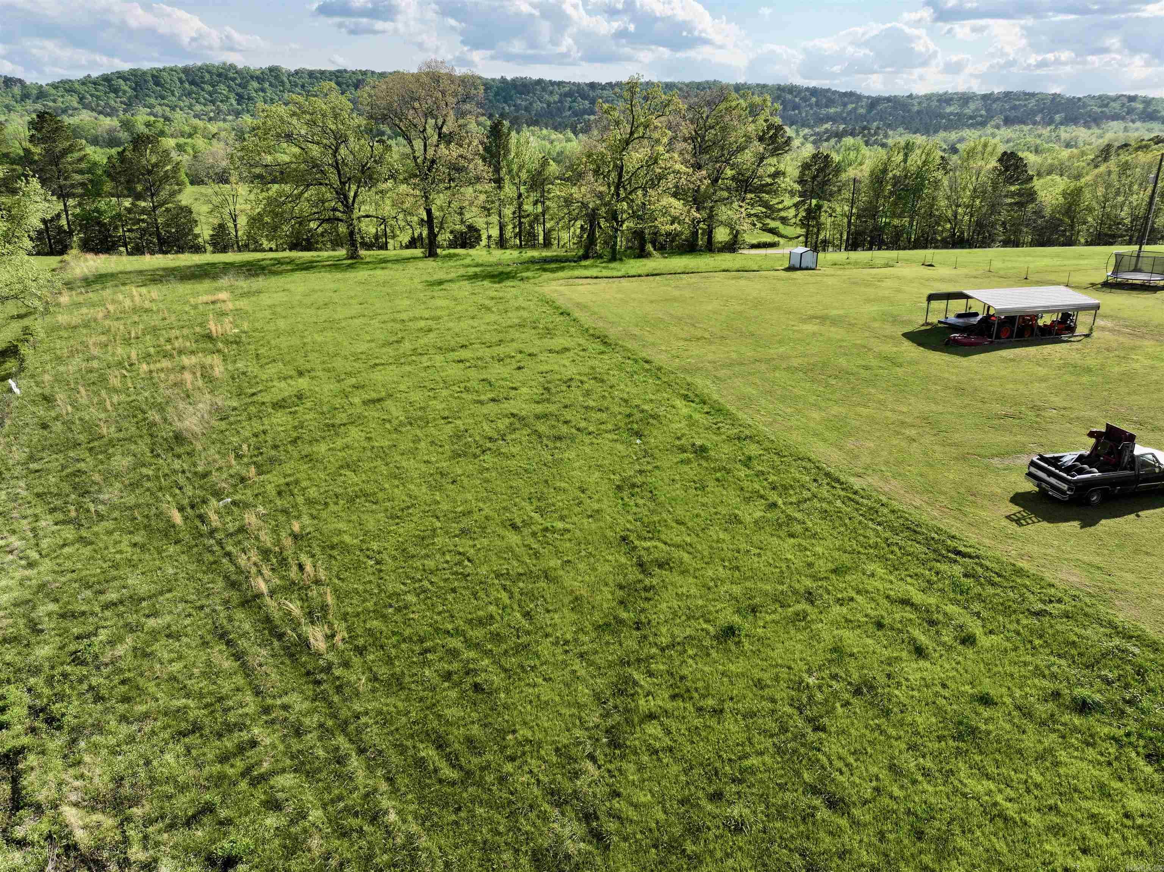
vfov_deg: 56.8
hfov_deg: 71.6
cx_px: 582
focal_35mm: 24
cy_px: 436
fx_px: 807
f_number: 2.8
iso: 190
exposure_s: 1/2500
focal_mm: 12.29
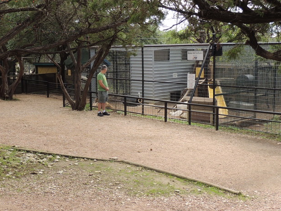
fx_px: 406
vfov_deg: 29.1
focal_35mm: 50
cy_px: 103
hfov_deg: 38.1
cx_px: 127
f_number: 3
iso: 100
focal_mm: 4.3
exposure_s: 1/250
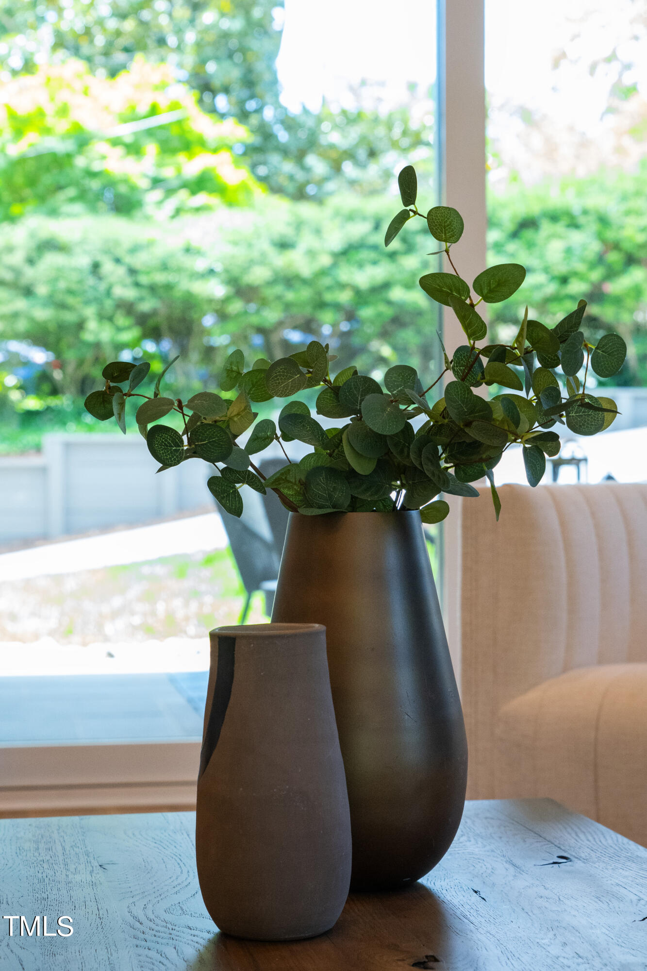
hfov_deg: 18.2
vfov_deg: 27.0
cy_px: 486
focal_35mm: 75
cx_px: 324
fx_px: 2022
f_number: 5
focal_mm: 50
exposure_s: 1/250
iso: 2500
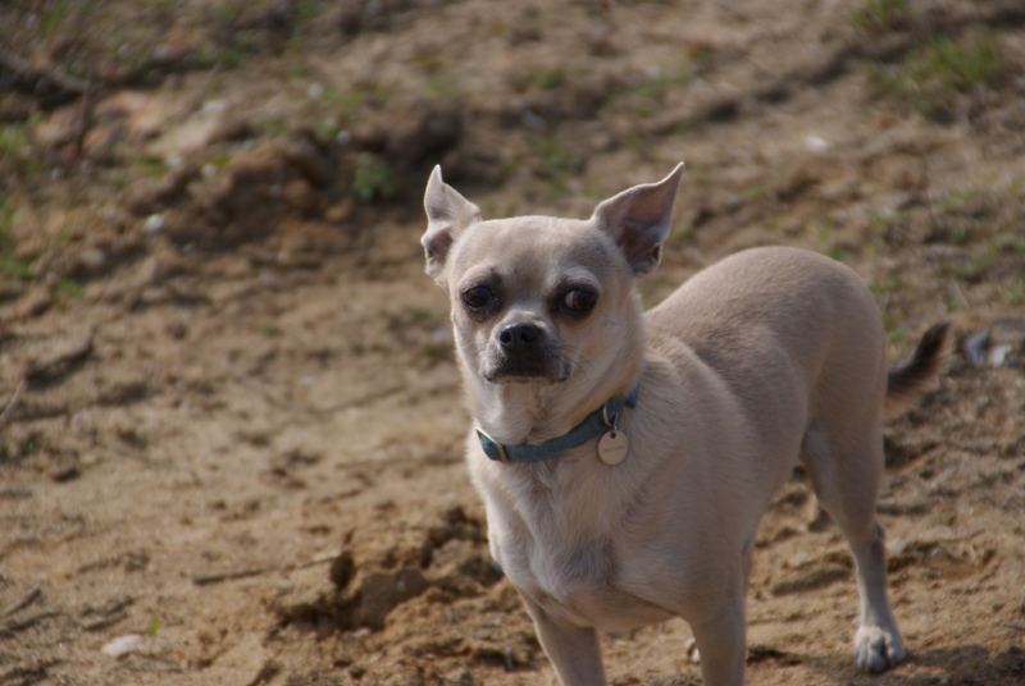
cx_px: 512
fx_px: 8554
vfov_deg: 4.6
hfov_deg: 6.9
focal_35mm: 300
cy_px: 343
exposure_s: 1/320
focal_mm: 200
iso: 100
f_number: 6.3
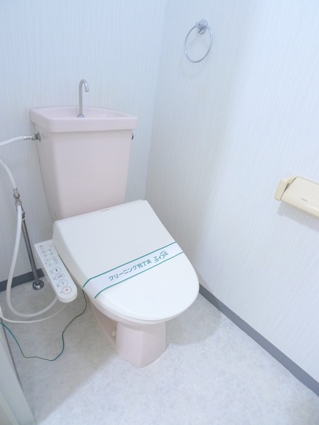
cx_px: 160
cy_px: 212
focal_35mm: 24
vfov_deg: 71.6
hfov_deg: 56.8
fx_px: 295
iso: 400
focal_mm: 5.1
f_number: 2
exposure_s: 1/30
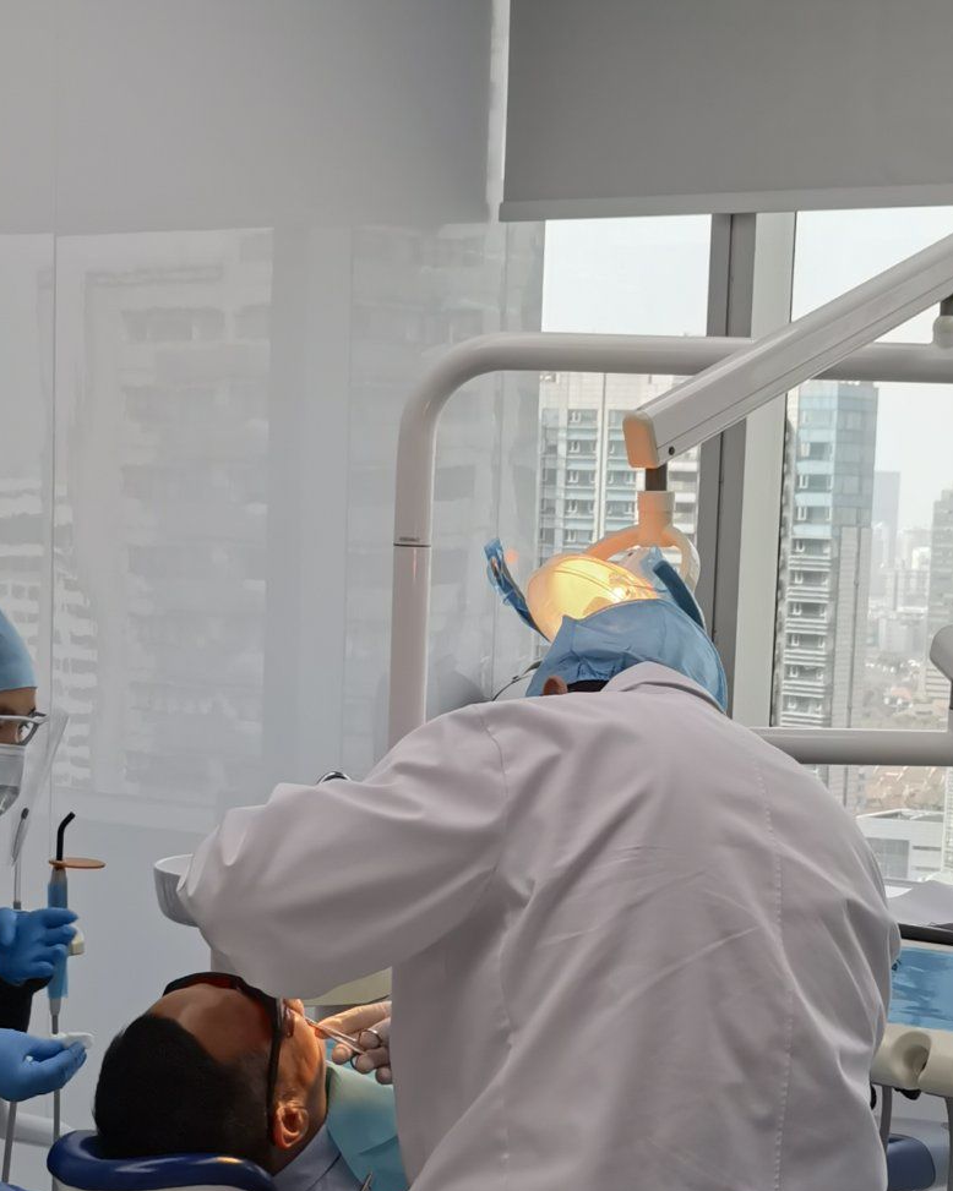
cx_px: 559
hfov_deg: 20.7
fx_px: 2610
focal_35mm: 74
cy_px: 878
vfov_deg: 25.5
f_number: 1.9
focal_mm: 5.58
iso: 50
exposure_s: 1/120
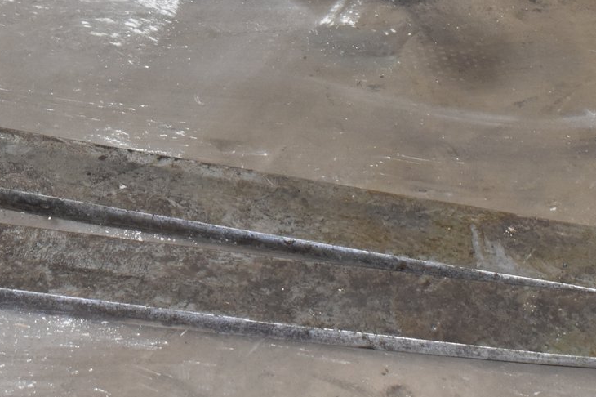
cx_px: 200
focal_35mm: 119
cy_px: 17
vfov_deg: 11.4
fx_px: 1969
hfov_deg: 17.2
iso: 1000
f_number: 6.3
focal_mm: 34
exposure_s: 1/60
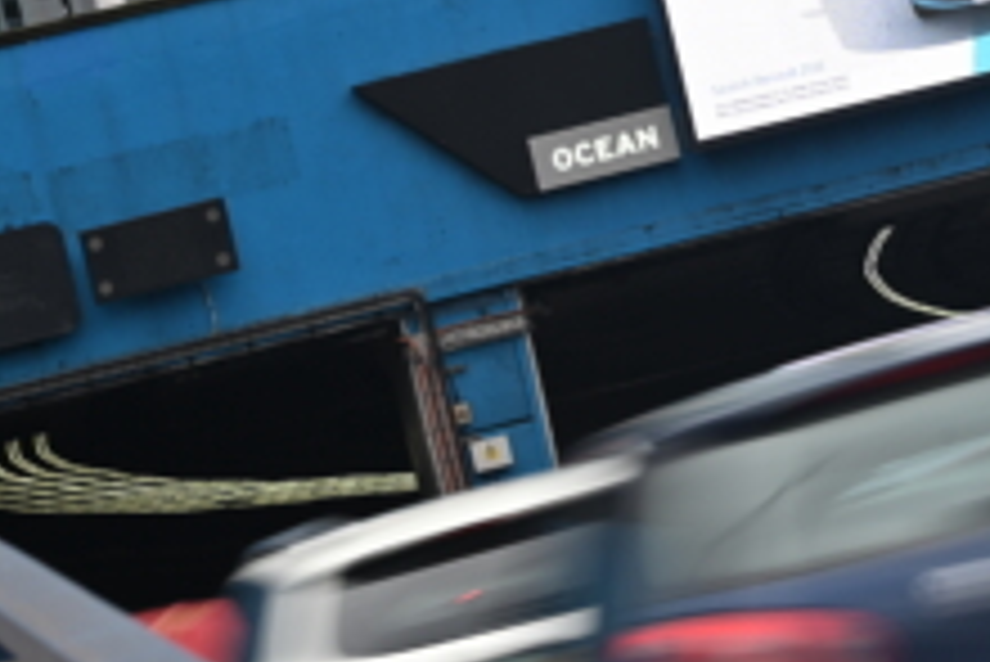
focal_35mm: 491
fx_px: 13511
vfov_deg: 2.8
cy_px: -5
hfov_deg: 4.2
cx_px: 1213
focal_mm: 200
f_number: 9
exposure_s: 1/4
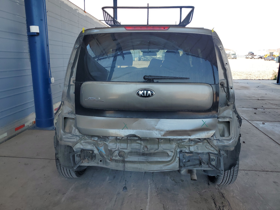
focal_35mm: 26
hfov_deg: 67.3
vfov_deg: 53.1
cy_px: 105
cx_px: 140
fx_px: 210
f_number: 1.5
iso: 50
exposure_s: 1/625
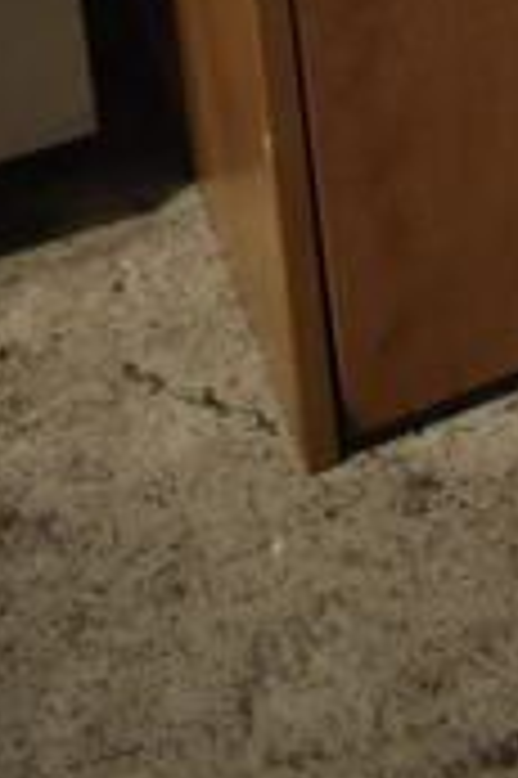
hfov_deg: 9.1
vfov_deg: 12.0
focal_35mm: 143
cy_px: -1001
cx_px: 977
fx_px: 3092
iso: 320
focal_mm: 18
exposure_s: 1/30
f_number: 3.5
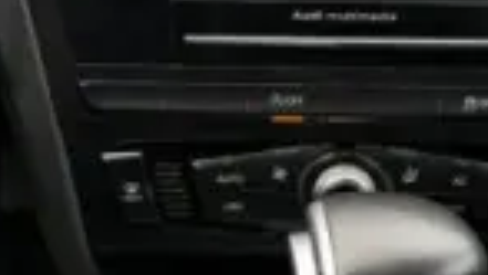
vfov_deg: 18.8
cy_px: 202
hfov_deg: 32.2
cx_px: 368
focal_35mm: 64
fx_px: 829
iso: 160
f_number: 1.78
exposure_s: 1/238
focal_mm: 6.76
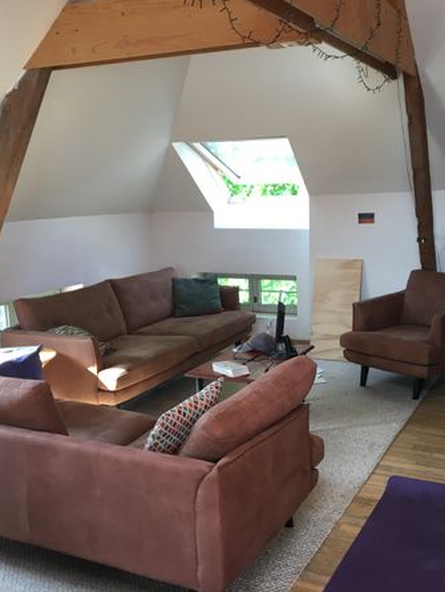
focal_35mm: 39
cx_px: 262
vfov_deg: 47.8
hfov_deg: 36.7
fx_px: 668
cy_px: 295
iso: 32
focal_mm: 4.15
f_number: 2.2
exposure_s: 1/33
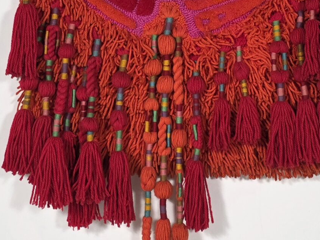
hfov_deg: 27.8
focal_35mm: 70
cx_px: 175
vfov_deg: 20.7
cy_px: 39
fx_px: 647
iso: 250
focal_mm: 6.3
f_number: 1.7
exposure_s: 1/101
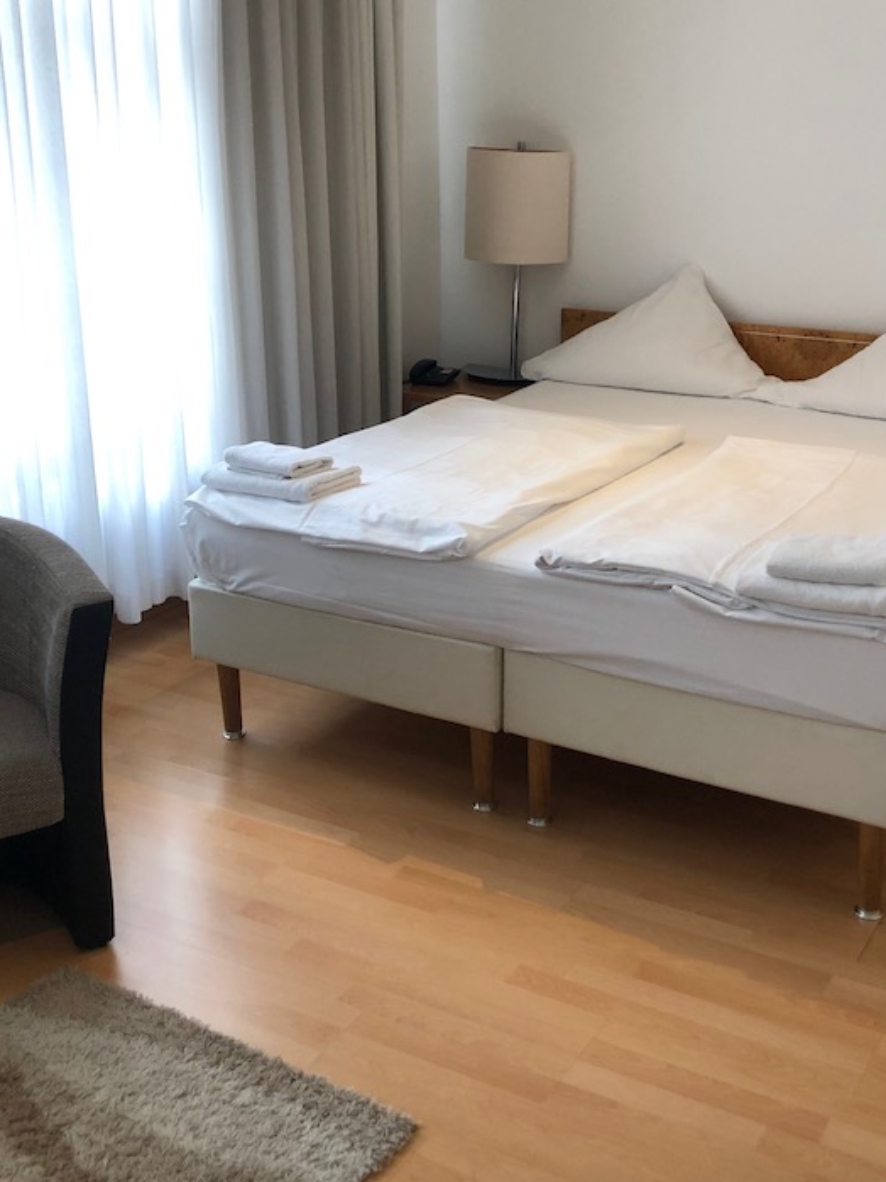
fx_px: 1400
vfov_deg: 45.5
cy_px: 475
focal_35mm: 41
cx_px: 524
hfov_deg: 35.0
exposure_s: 1/33
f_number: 1.8
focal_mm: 3.99
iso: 32
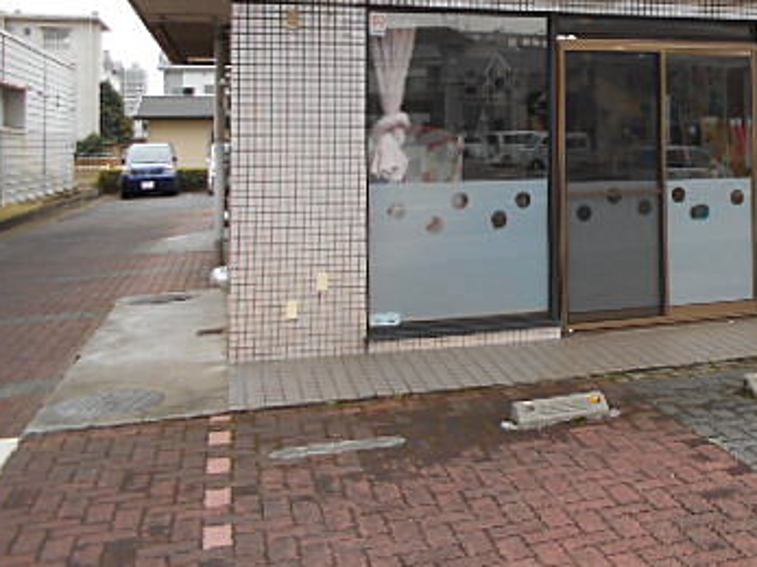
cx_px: 674
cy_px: 85
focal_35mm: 48
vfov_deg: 29.3
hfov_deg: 37.2
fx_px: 1049
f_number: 3.2
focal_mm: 4.6
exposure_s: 1/125
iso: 80
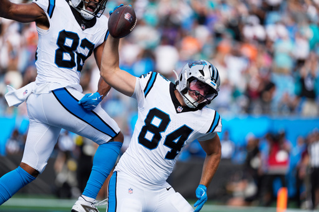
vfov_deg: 4.6
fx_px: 2657
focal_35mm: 300
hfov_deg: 6.9
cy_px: 106
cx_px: 160
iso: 160
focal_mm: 300
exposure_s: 1/2000
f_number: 2.8
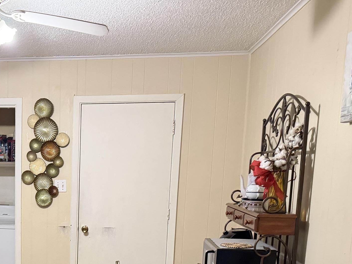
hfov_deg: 34.7
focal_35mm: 52
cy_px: 265
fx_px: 529
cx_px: 33
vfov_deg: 26.5
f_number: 1.78
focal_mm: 6.76
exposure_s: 1/60
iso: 500
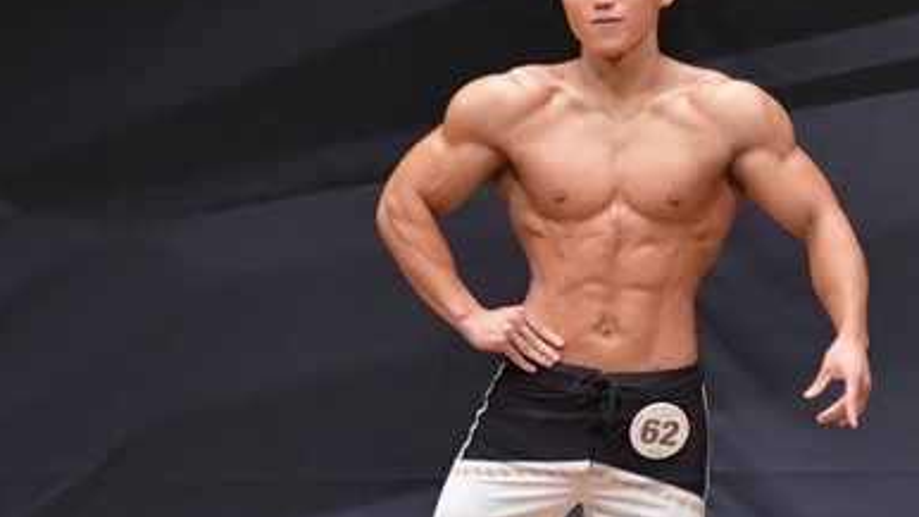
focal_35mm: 599
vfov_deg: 2.0
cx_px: 611
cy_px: 434
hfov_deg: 3.6
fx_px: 14595
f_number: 5.6
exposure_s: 1/400
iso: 6400
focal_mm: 190
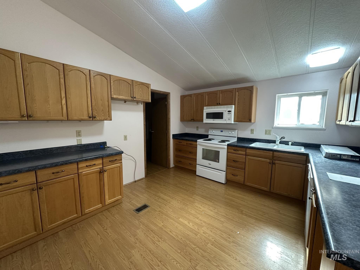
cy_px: 135
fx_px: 146
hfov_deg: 102.1
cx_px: 180
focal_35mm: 14
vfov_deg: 85.7
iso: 250
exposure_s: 1/60
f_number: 2.2
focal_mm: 2.22
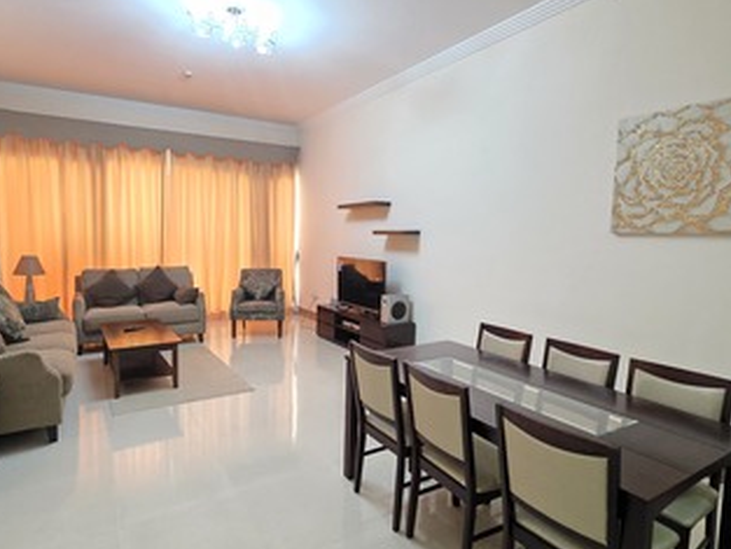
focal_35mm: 19
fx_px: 401
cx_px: 333
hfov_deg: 84.4
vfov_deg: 68.7
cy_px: 277
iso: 1000
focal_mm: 2.2
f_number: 1.9
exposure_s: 1/50
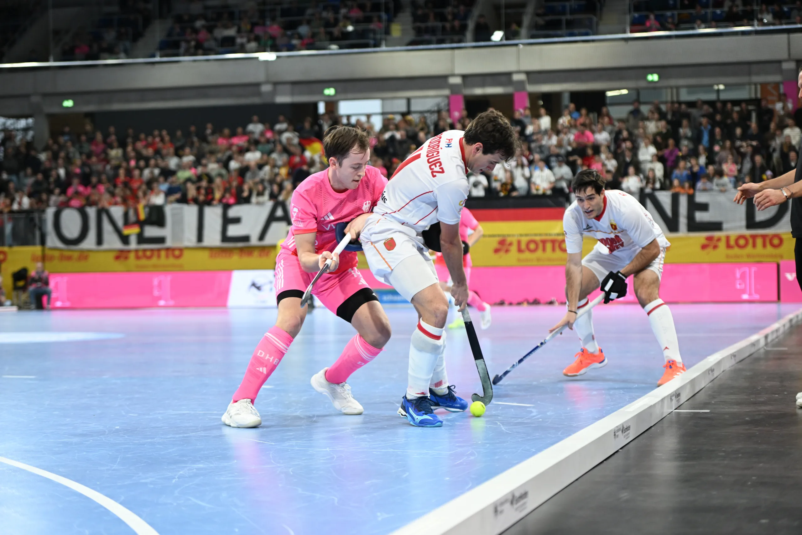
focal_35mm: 78
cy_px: 268
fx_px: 1738
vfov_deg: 17.5
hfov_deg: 26.0
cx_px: 401
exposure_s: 1/800
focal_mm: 78
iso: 1600
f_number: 2.8
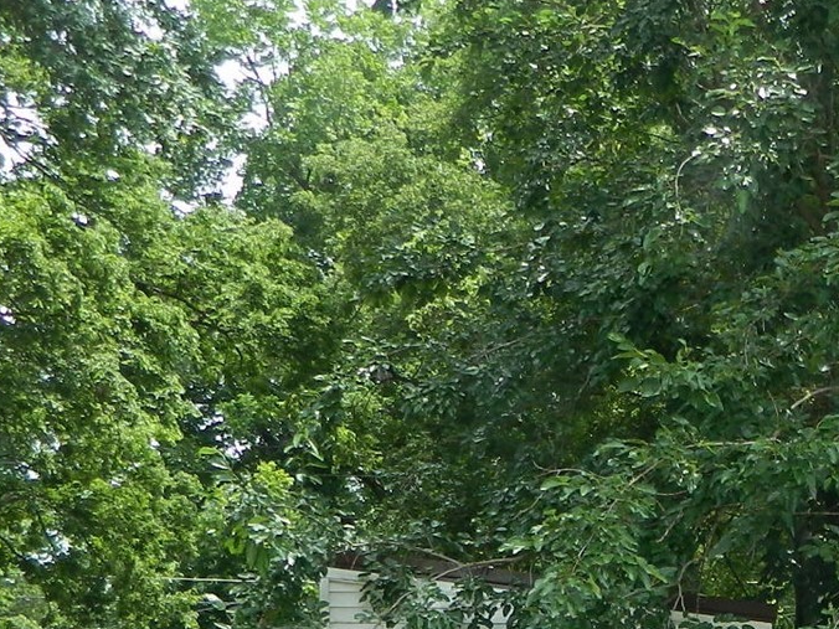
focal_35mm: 71
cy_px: 789
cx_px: 760
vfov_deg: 19.3
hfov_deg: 26.5
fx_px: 1721
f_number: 3.1
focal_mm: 4.5
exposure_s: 1/250
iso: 80
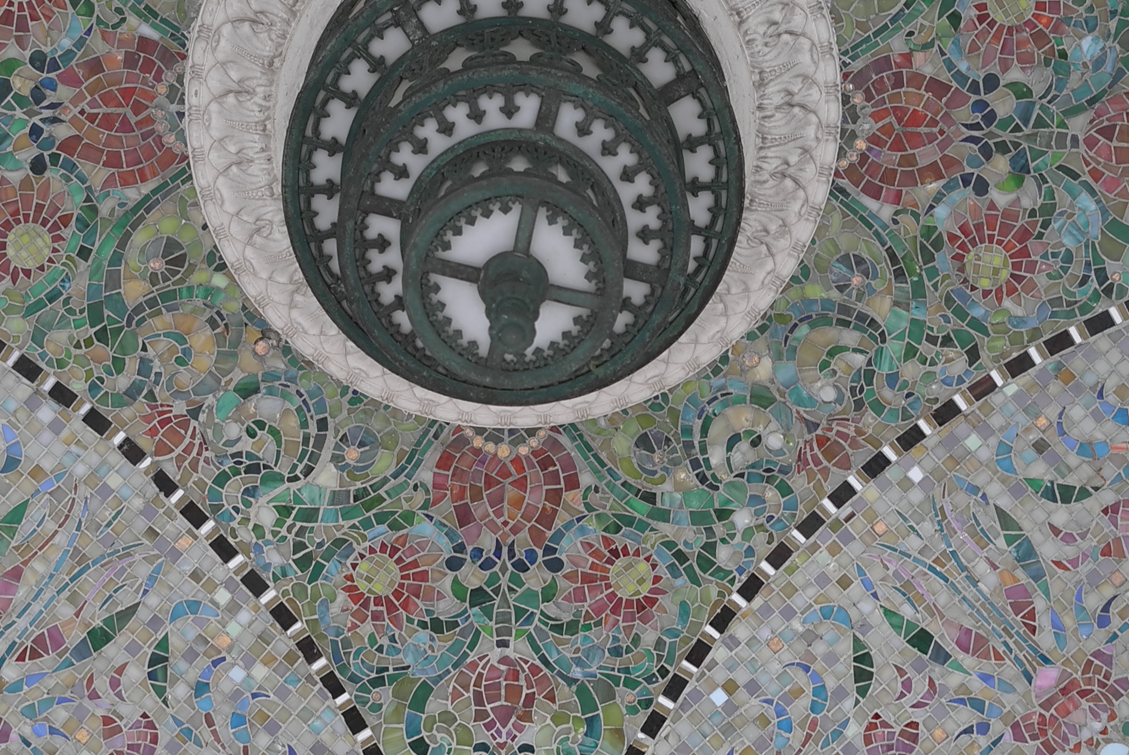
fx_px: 2197
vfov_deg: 19.5
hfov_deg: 28.8
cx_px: 508
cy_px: 421
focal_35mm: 70
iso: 100
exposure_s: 1/30
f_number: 2.8
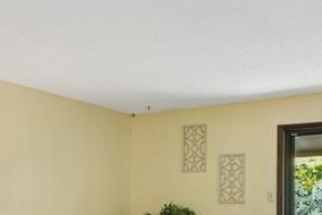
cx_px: 6
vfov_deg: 24.2
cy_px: 206
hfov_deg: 33.9
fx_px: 483
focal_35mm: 54
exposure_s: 1/5
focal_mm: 15
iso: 800
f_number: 11
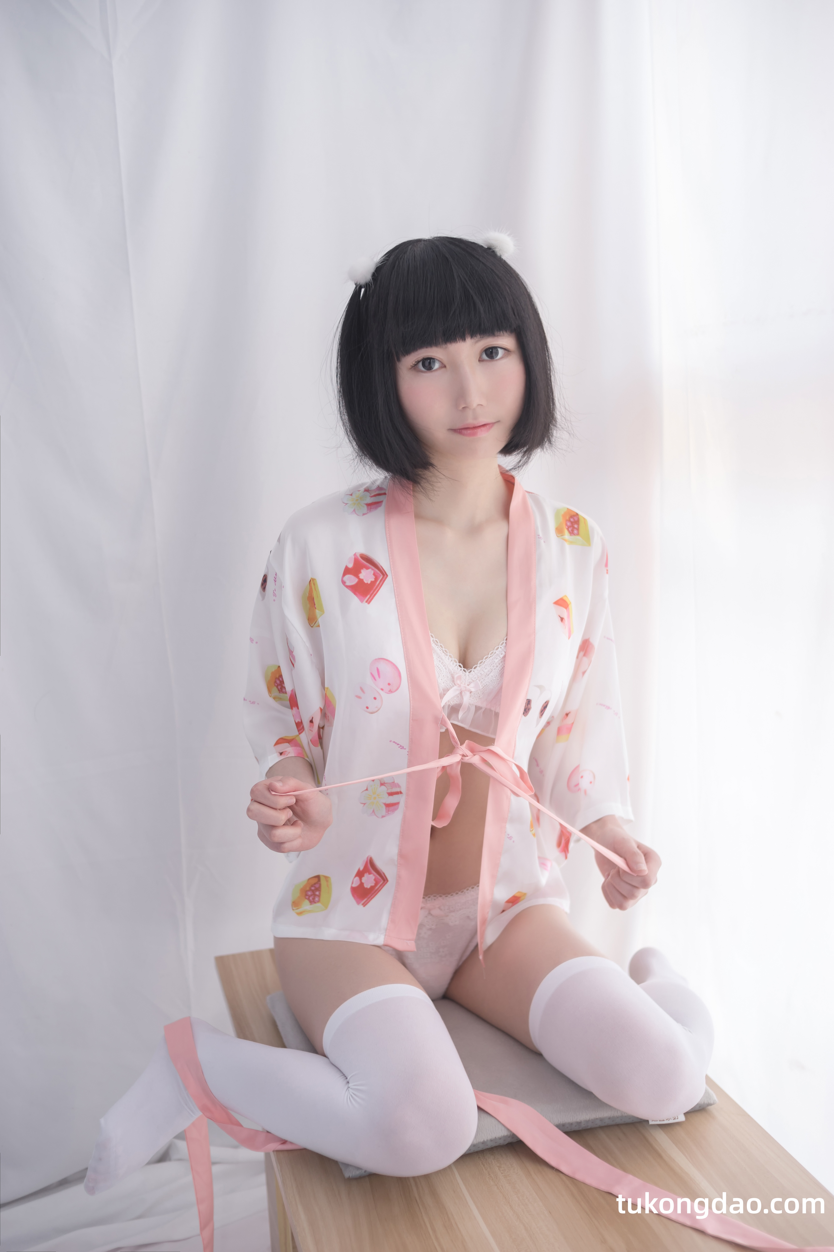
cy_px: 626
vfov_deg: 54.4
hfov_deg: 37.9
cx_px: 417
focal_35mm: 35
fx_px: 1216
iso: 160
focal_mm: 35
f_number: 2.8
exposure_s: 1/50
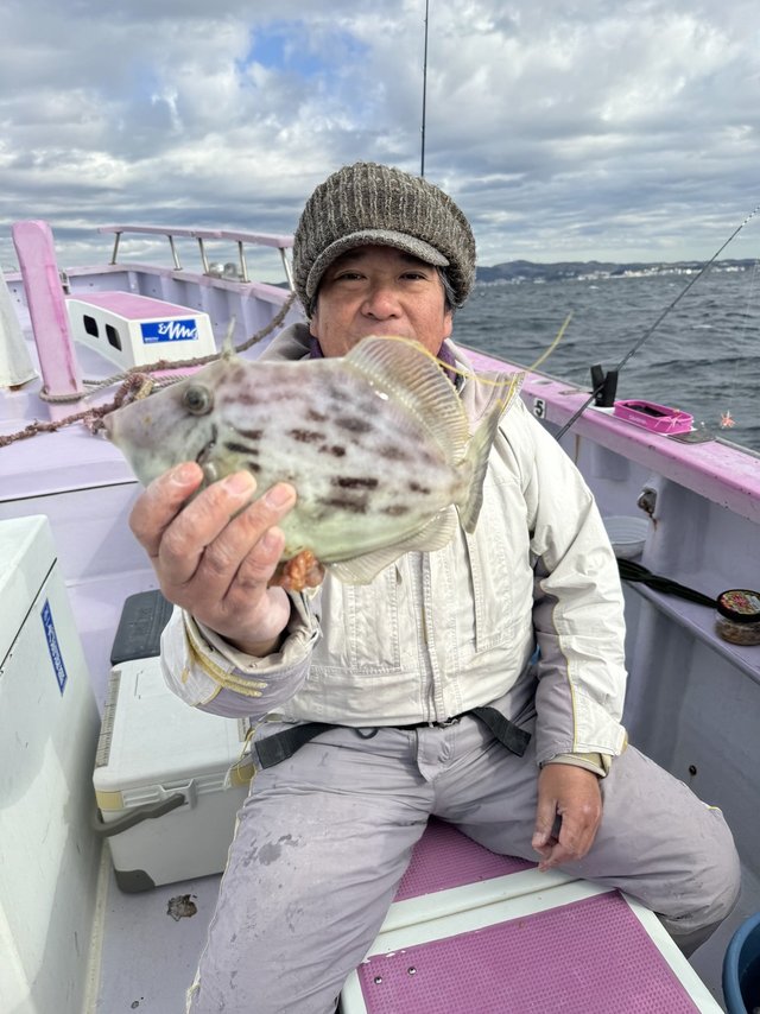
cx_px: 380
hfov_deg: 56.8
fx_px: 703
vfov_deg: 71.6
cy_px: 507
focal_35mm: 24
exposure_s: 1/4310
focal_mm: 6.76
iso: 80
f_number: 1.78
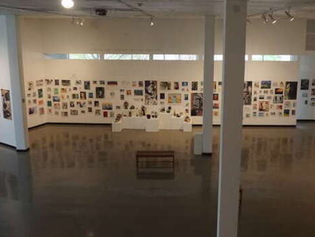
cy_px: 103
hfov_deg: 47.6
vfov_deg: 36.8
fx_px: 355
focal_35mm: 39
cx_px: 184
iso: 1600
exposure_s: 1/160
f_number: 4
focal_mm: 16
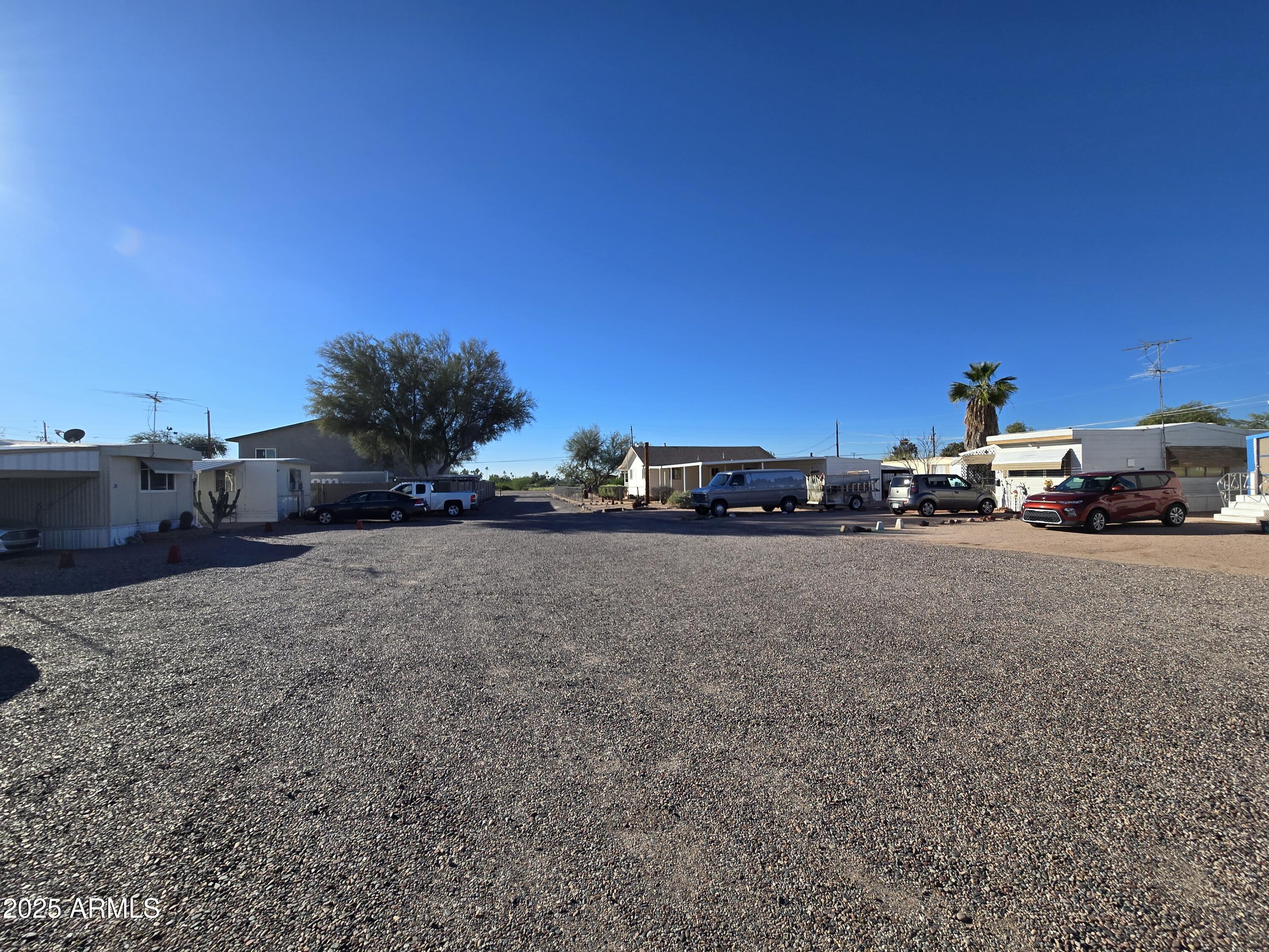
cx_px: 634
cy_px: 476
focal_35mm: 13
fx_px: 477
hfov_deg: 106.2
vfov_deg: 89.9
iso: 50
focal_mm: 2.2
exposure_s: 1/2767
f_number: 2.2
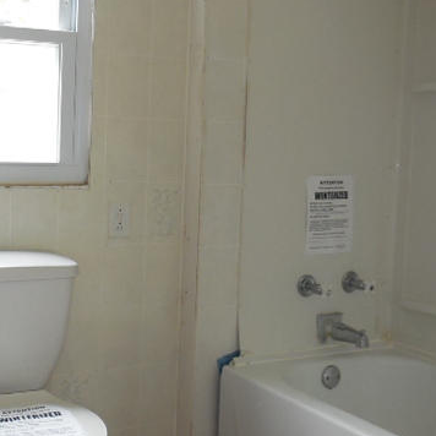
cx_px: 137
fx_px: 769
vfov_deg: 31.6
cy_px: 184
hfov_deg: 31.3
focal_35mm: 54
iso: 400
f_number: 3.4
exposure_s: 1/25
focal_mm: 6.1
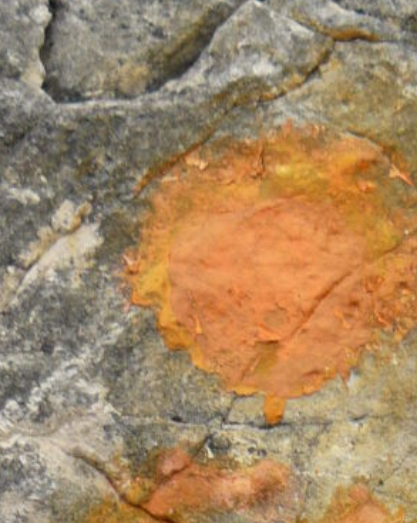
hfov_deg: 11.1
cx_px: 317
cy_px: 596
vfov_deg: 13.6
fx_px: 2132
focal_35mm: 138
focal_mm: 6
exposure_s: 1/100
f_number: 2.8
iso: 100
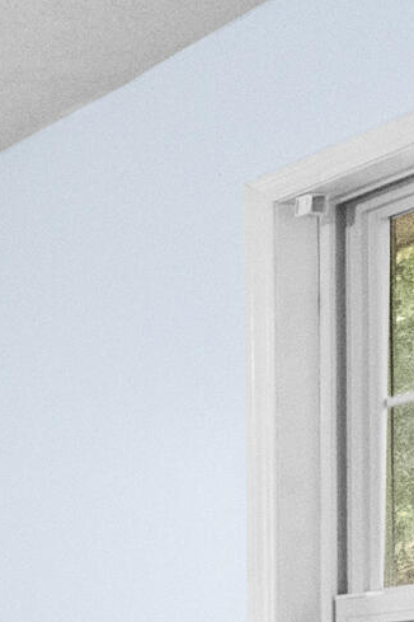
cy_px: 796
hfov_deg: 9.3
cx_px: -1060
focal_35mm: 86
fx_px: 1483
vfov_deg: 21.5
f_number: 8
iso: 12800
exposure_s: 1/10
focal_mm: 14
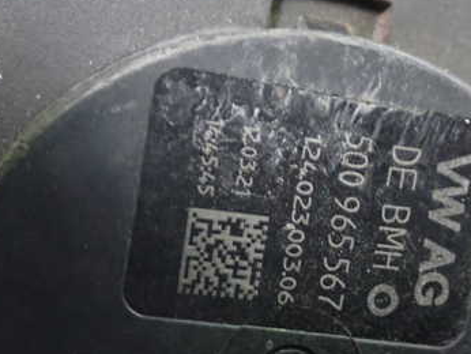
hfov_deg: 27.2
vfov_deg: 20.7
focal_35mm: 71
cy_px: 231
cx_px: 324
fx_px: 967
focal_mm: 7.31
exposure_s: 1/10
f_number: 2.8
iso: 1000
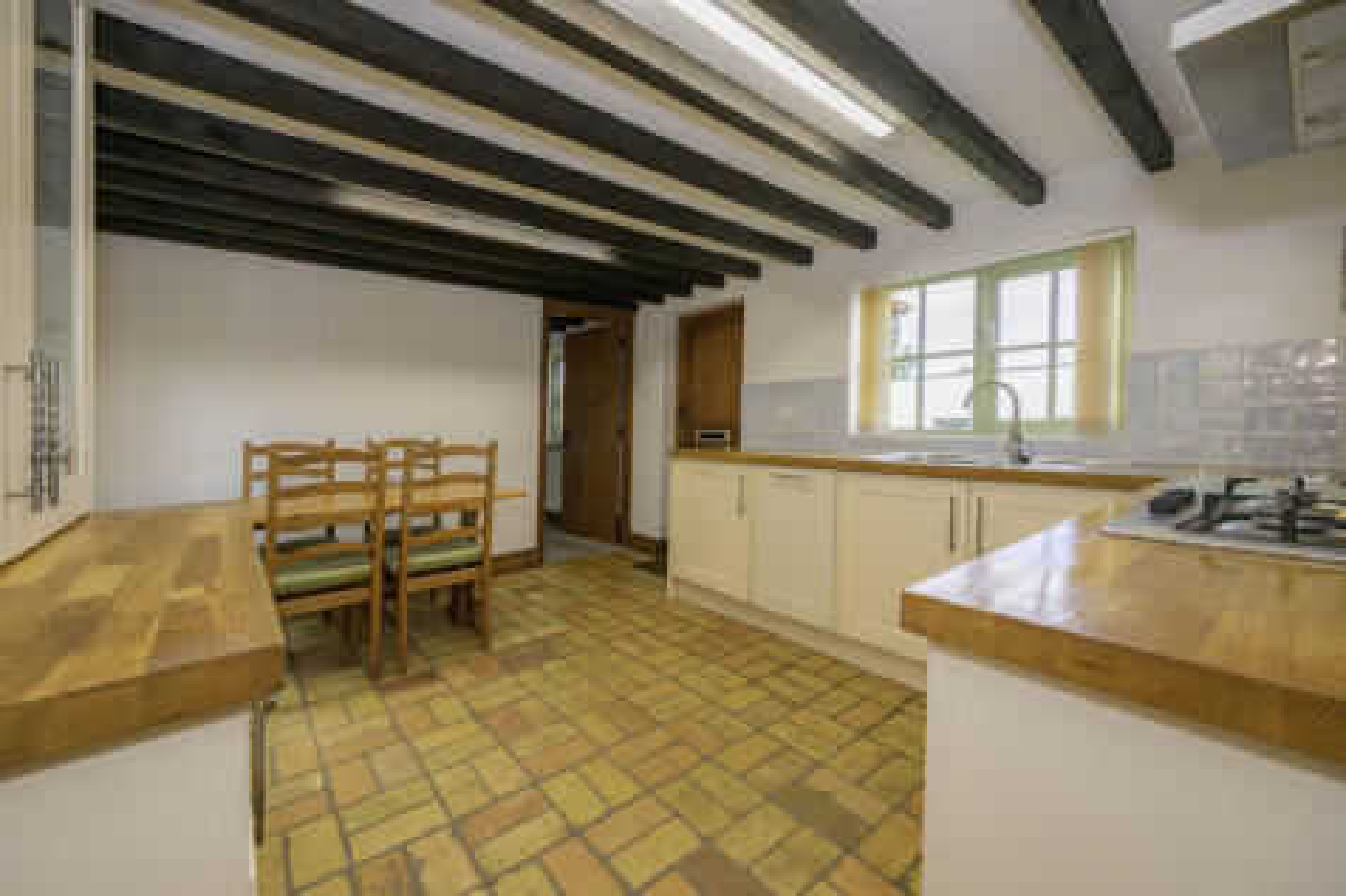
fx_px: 523
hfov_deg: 104.3
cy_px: 448
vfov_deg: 81.2
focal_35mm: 14
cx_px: 673
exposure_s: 1/125
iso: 400
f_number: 6.3
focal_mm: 14
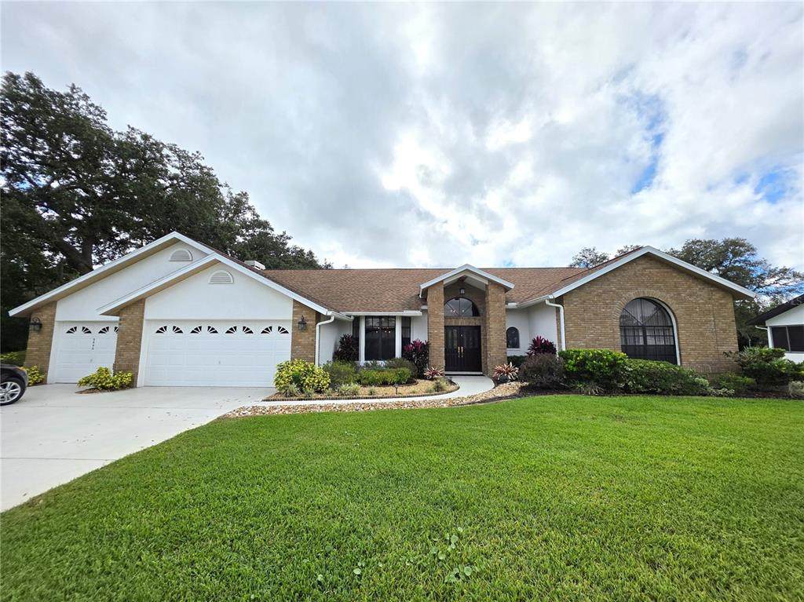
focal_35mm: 13
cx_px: 402
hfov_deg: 106.2
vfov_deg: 89.9
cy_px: 301
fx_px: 302
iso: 40
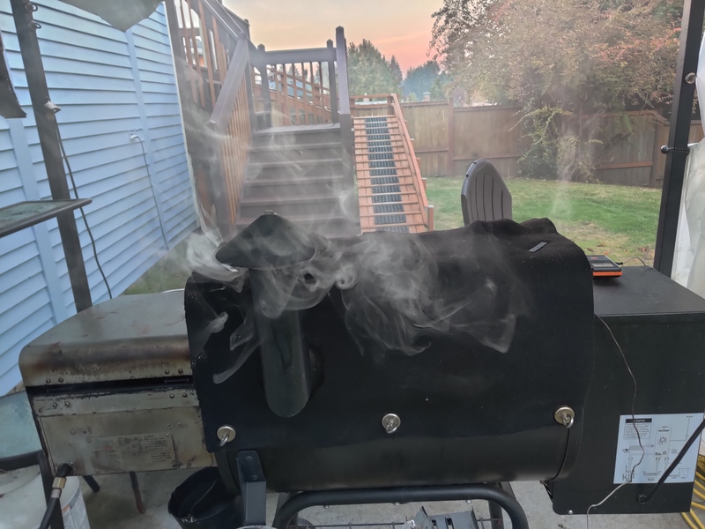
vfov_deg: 51.4
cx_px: 352
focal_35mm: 27
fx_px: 550
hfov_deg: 65.3
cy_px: 264
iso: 800
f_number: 1.65
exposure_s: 1/20
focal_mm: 4.75
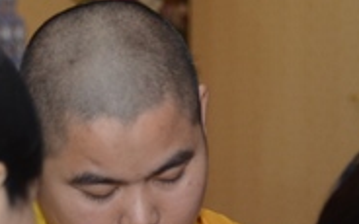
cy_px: 389
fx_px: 2211
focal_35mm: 226
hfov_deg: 9.3
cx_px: 164
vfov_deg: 5.7
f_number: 2.8
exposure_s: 1/200
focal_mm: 42
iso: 800
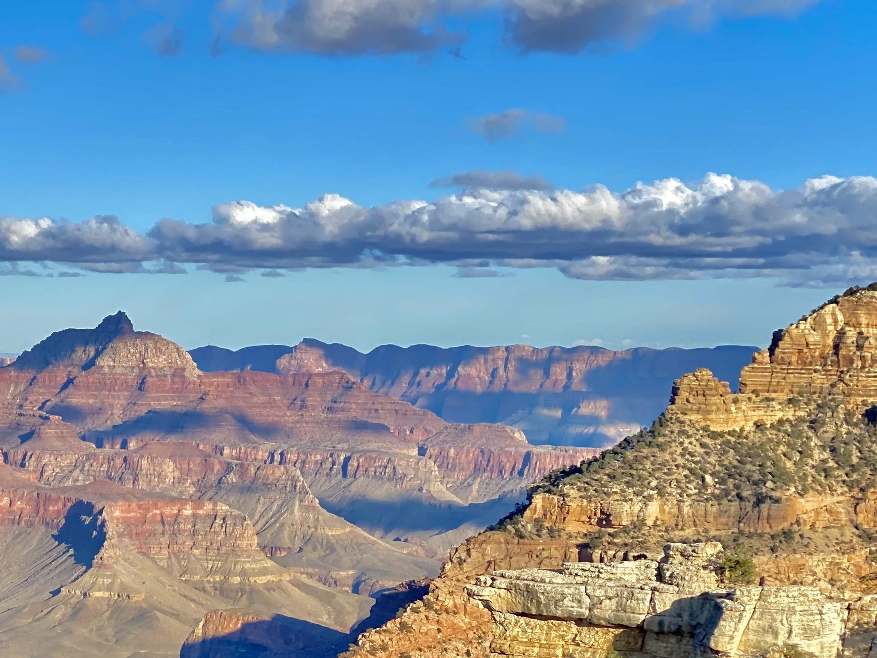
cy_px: 598
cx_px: 200
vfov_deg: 13.8
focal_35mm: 106
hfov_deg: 18.4
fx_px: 2685
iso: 20
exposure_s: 1/1497
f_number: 2
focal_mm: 6
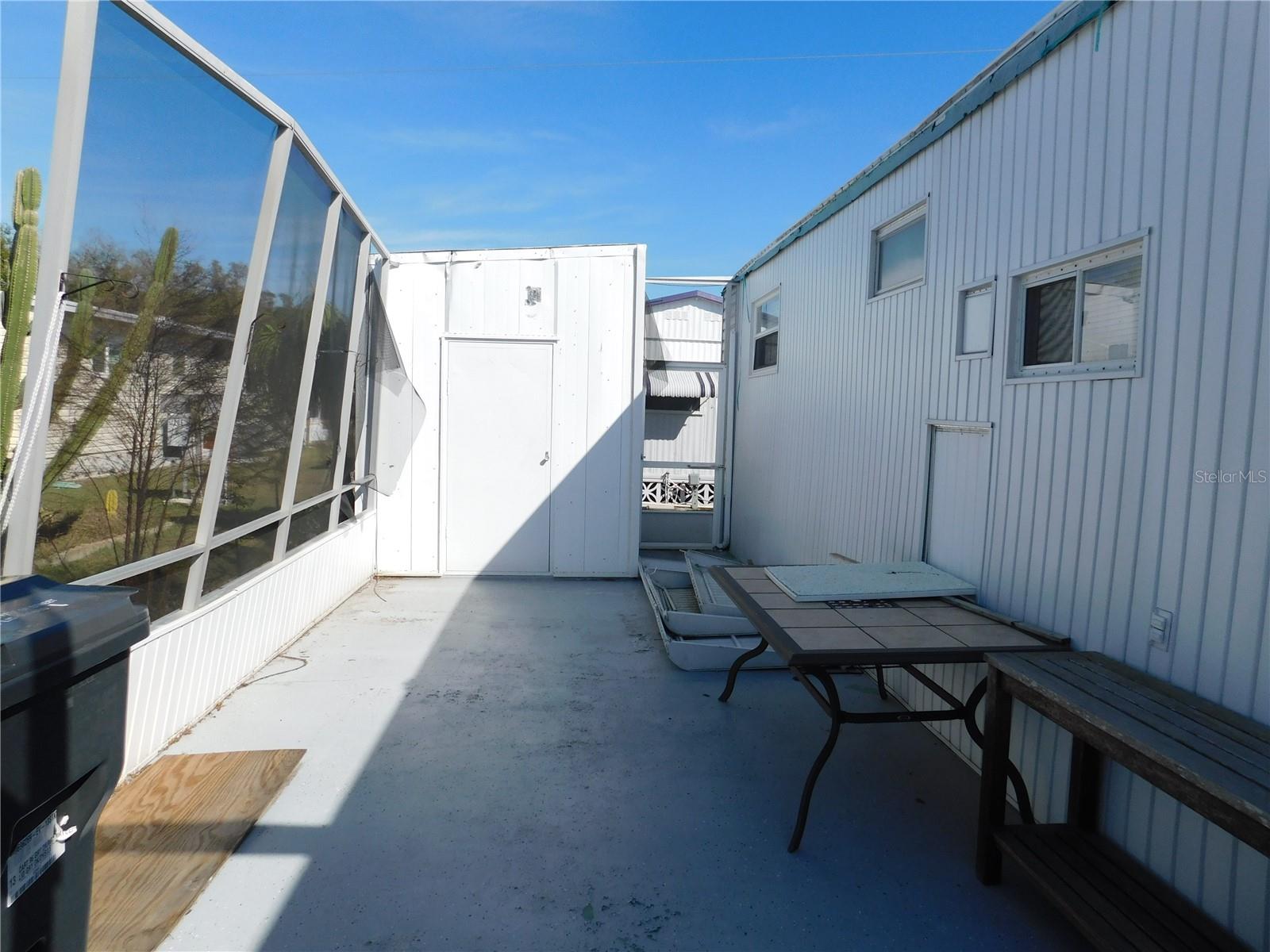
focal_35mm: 23
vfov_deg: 58.9
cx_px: 635
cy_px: 476
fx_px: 844
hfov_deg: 73.9
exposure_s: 1/640
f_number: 6
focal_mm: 4
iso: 125
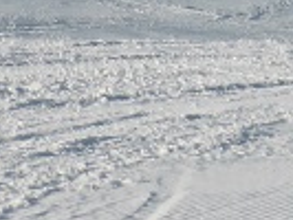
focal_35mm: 308
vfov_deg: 4.6
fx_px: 2609
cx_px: 791
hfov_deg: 6.1
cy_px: -480
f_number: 3.9
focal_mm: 6.9
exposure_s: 1/1600
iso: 100
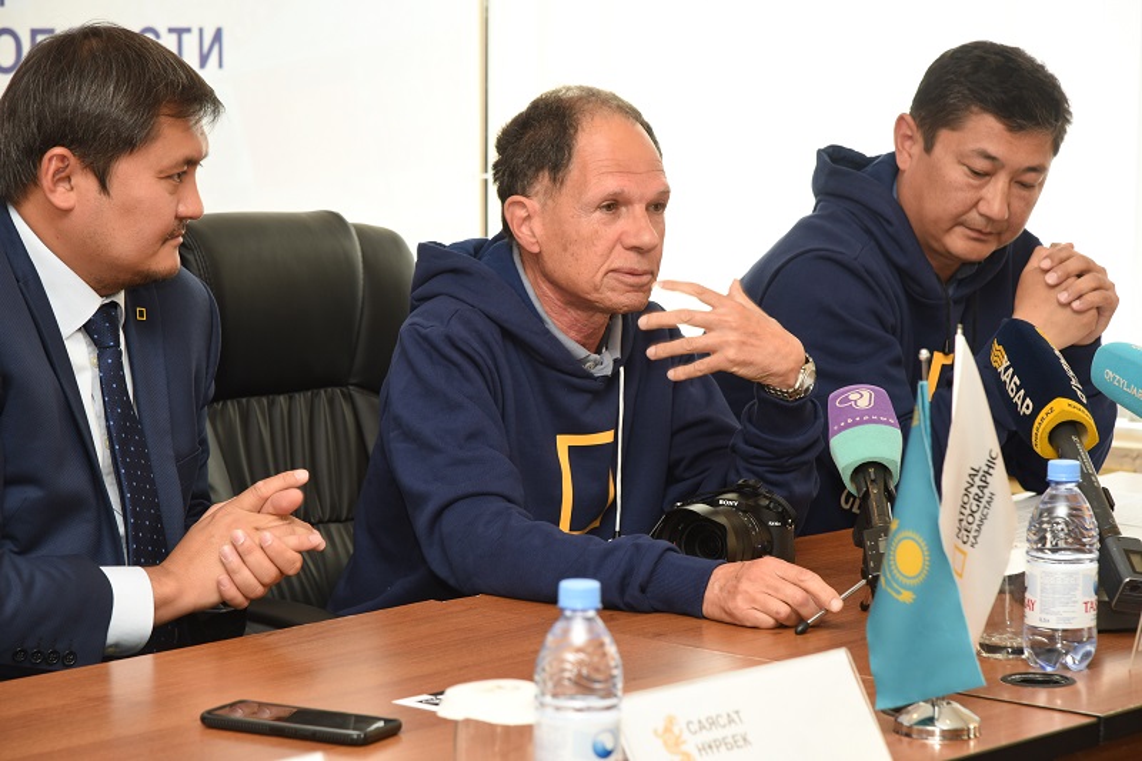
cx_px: 571
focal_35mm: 120
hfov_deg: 17.1
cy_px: 380
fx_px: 3806
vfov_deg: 11.4
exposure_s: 1/60
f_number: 7.1
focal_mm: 120
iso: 500
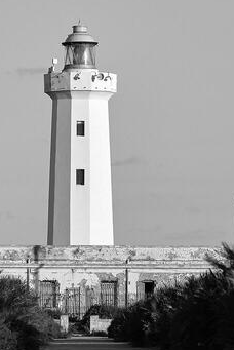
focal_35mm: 304
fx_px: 2958
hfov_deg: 4.5
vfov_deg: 6.8
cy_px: 138
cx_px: 75
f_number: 5.6
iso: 100
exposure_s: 1/250
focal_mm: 115
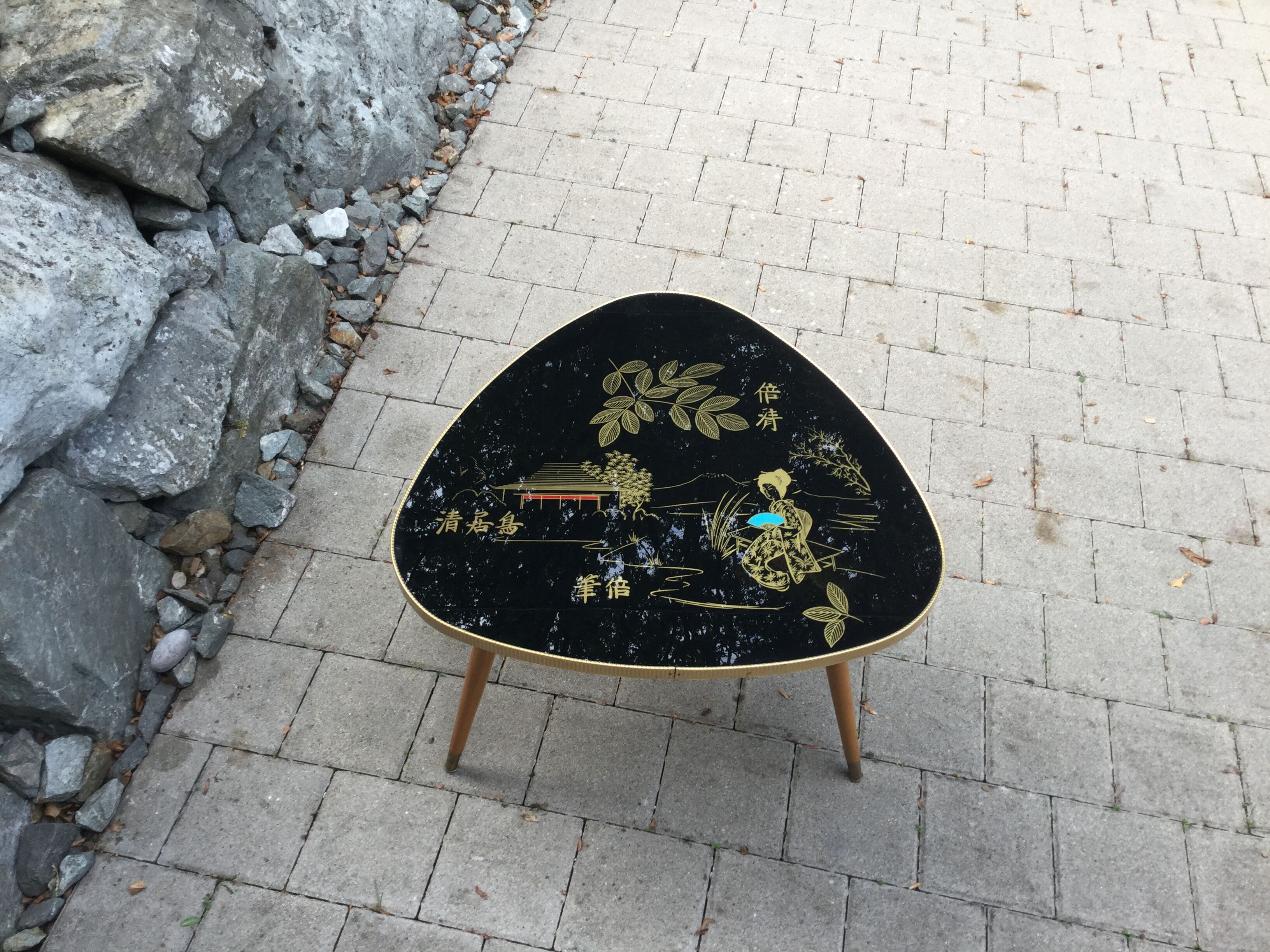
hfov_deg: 58.4
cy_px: 476
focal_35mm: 31
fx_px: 1137
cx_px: 635
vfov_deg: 45.4
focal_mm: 3.3
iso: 25
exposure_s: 1/100
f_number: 2.4
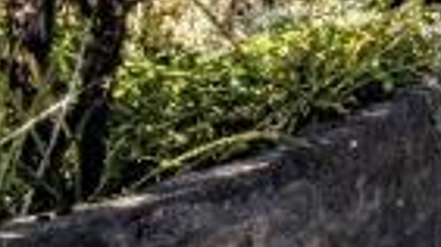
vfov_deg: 11.7
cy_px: -211
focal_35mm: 95
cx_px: 1032
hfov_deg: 14.9
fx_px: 1110
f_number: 1.7
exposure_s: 1/2041
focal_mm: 2.02
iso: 50
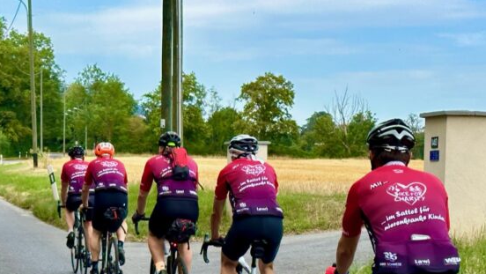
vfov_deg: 12.4
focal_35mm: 97
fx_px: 1251
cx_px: 195
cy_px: 266
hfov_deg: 22.0
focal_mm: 6.86
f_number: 1.78
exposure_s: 1/919
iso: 64
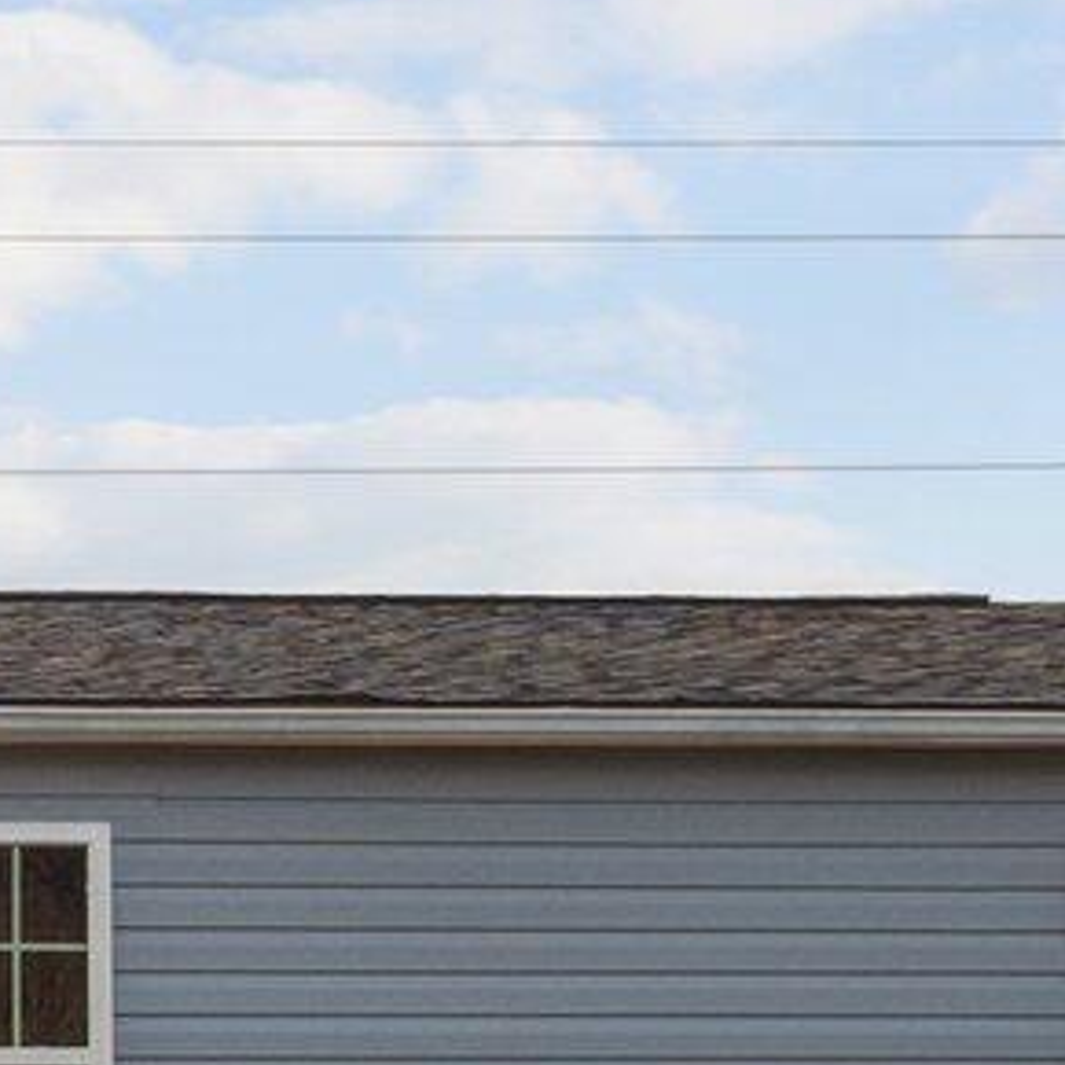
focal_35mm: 125
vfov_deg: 13.8
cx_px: -1164
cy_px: 999
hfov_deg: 12.1
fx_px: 4351
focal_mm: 10
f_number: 5.6
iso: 200
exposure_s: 1/640
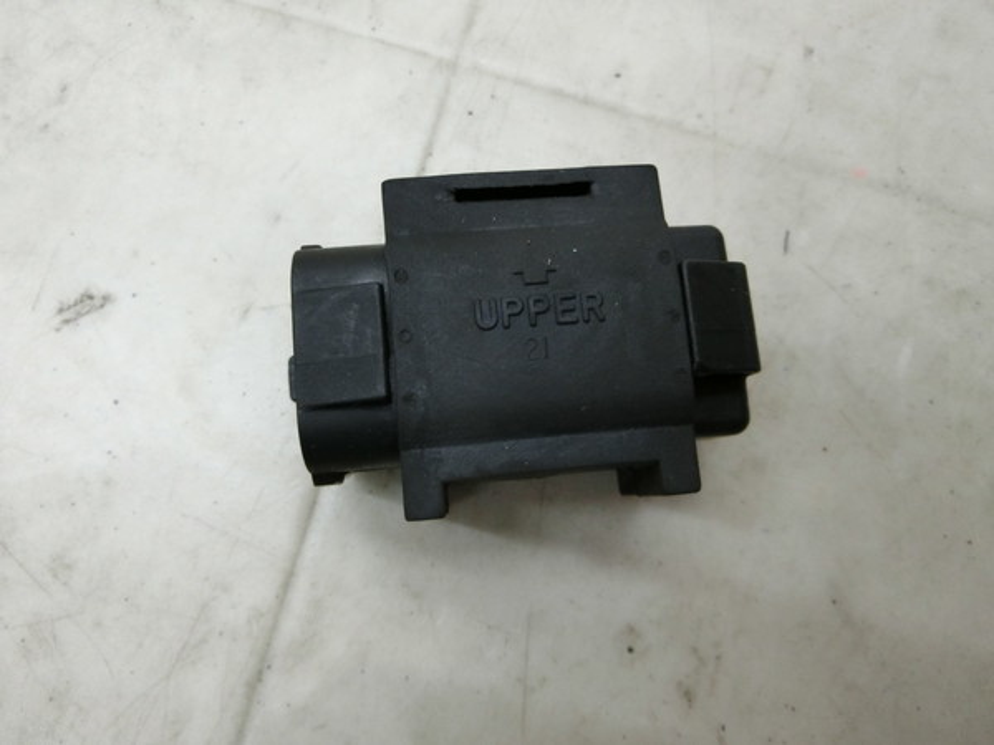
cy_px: 372
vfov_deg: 54.9
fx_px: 718
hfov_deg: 69.4
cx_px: 497
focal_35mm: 25
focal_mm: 4.5
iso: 400
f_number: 3.5
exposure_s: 1/60
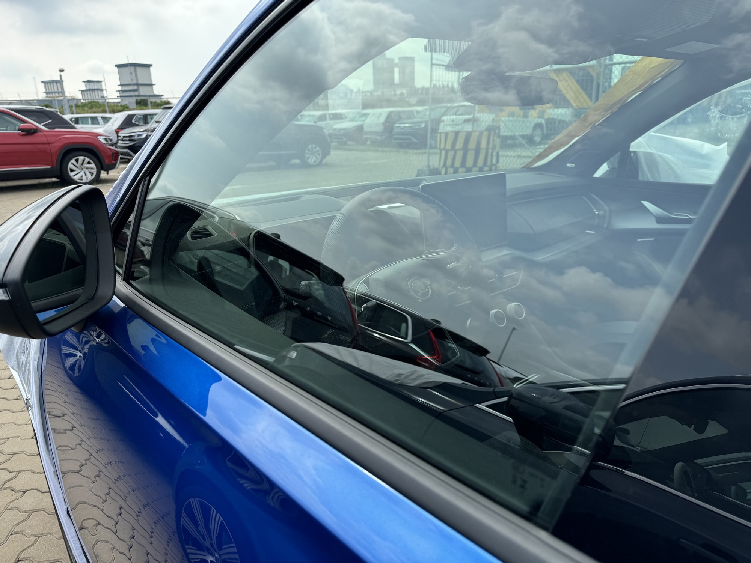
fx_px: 521
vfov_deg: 56.8
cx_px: 376
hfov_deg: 71.6
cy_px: 282
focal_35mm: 24
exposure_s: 1/2105
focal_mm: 6.76
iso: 80
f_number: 1.78
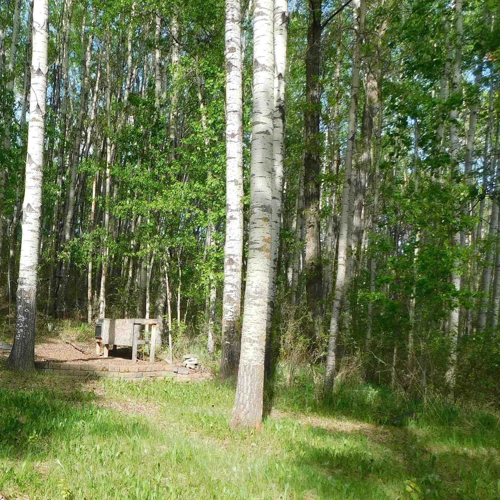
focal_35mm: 39
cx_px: 44
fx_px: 637
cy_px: 300
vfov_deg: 42.6
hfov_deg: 39.5
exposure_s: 1/400
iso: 125
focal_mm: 4
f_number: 3
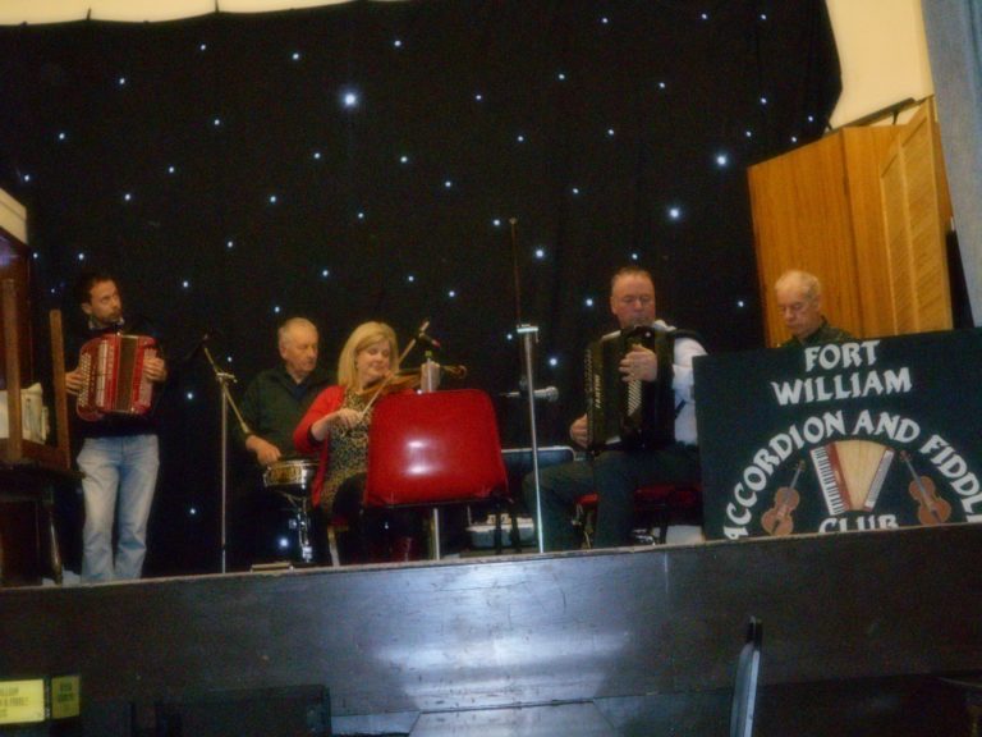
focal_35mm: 58
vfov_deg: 25.2
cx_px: 491
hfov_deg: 33.2
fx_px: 1645
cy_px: 368
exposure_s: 1/60
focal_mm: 10
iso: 1600
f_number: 4.9
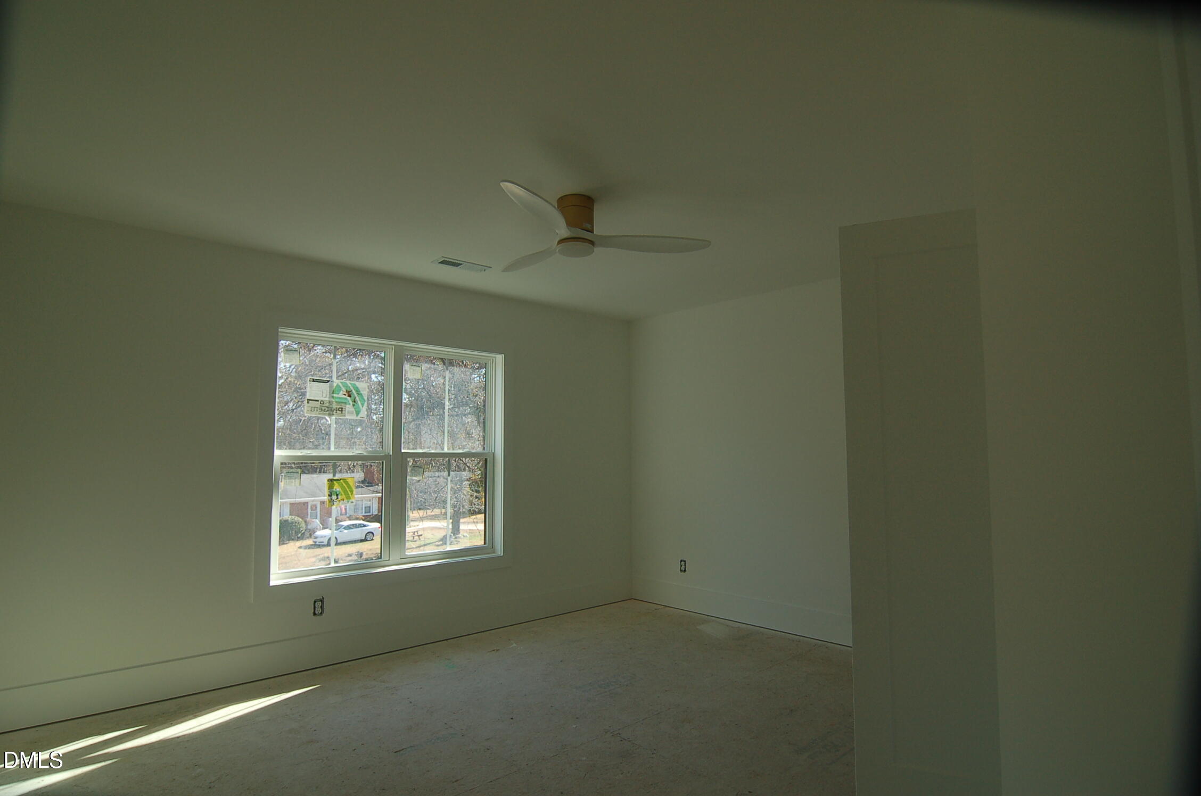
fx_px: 599
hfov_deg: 90.1
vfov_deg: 67.2
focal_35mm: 18
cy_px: 398
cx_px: 600
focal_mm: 12
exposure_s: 1/125
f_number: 5.6
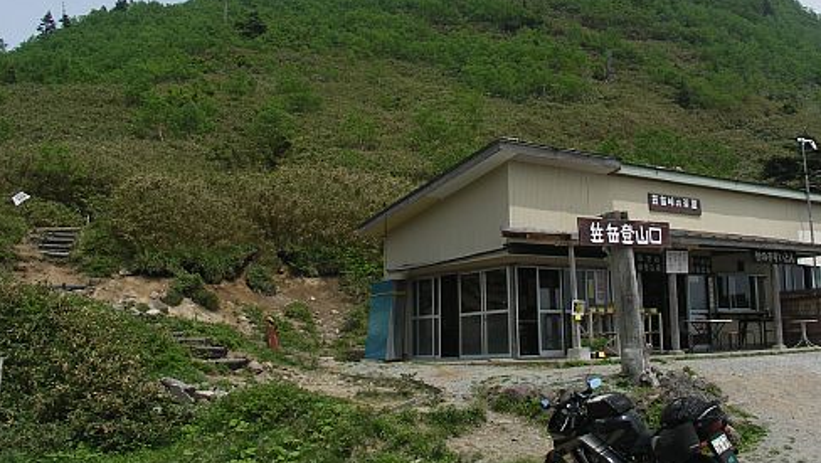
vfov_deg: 29.5
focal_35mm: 40
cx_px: 473
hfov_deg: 50.3
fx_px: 871
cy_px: 150
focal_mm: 7.2
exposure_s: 1/400
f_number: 6.3
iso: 50
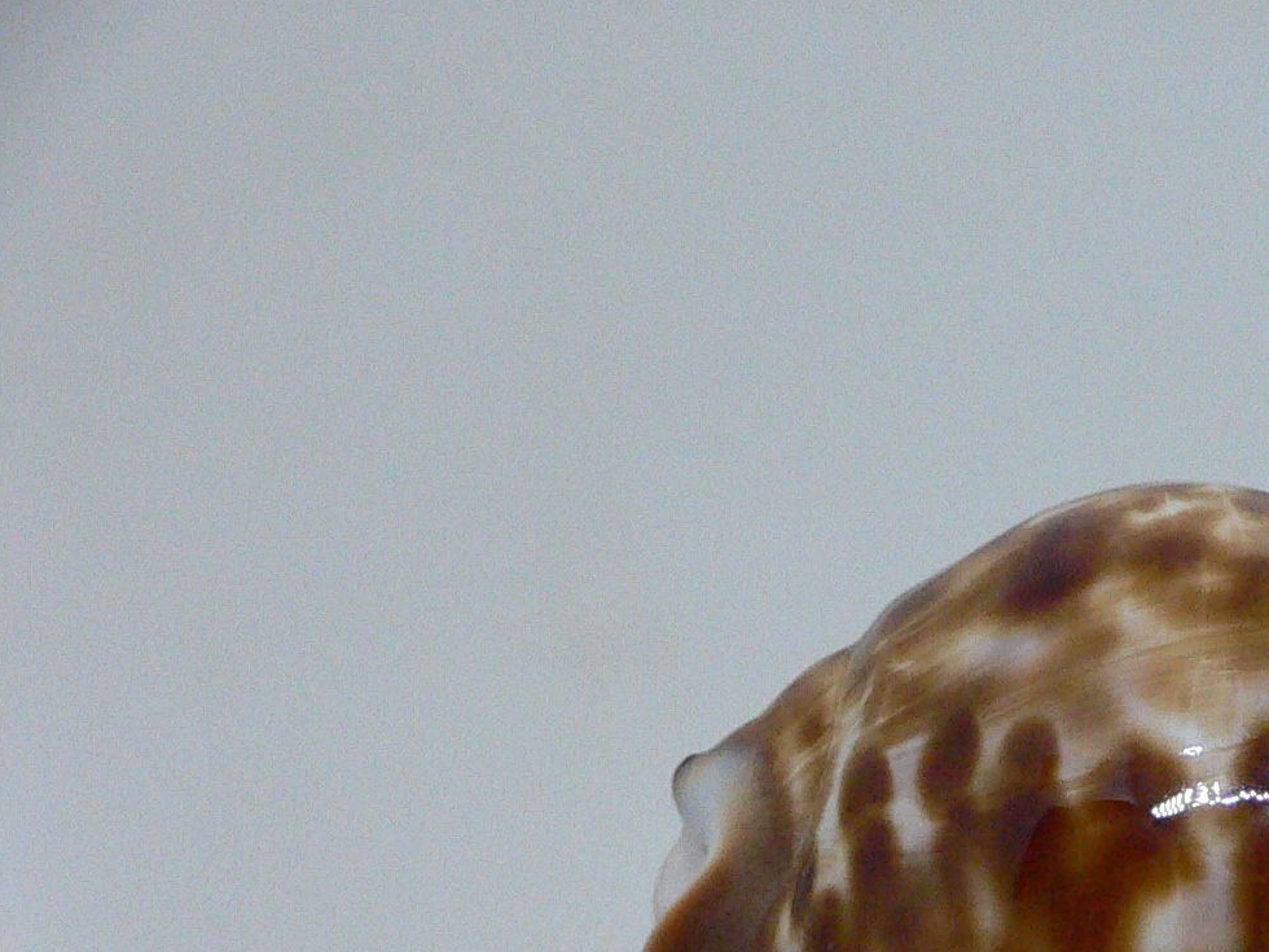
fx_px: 2639
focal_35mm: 72
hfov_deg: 25.8
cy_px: 898
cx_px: 1238
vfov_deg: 20.0
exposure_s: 1/60
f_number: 2.8
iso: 200
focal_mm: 4.6
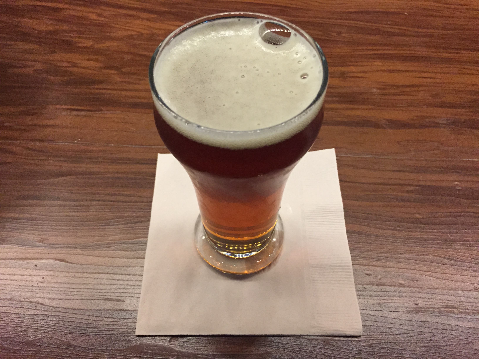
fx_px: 401
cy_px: 180
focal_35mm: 29
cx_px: 240
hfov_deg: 61.7
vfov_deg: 48.2
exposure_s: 1/30
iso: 250
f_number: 2.2
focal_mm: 4.15
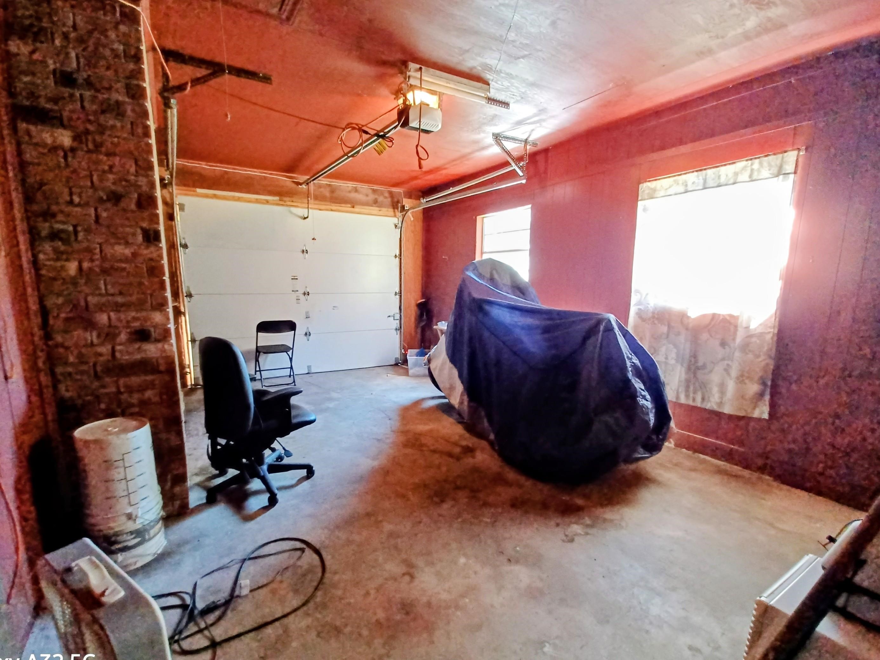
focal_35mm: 13
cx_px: 440
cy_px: 330
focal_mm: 1.42
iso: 250
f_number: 2.2
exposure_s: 1/24
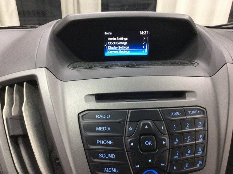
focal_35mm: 32
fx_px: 215
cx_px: 116
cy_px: 87
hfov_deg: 56.9
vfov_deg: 44.1
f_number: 2.4
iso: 200
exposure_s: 1/24
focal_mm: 3.3
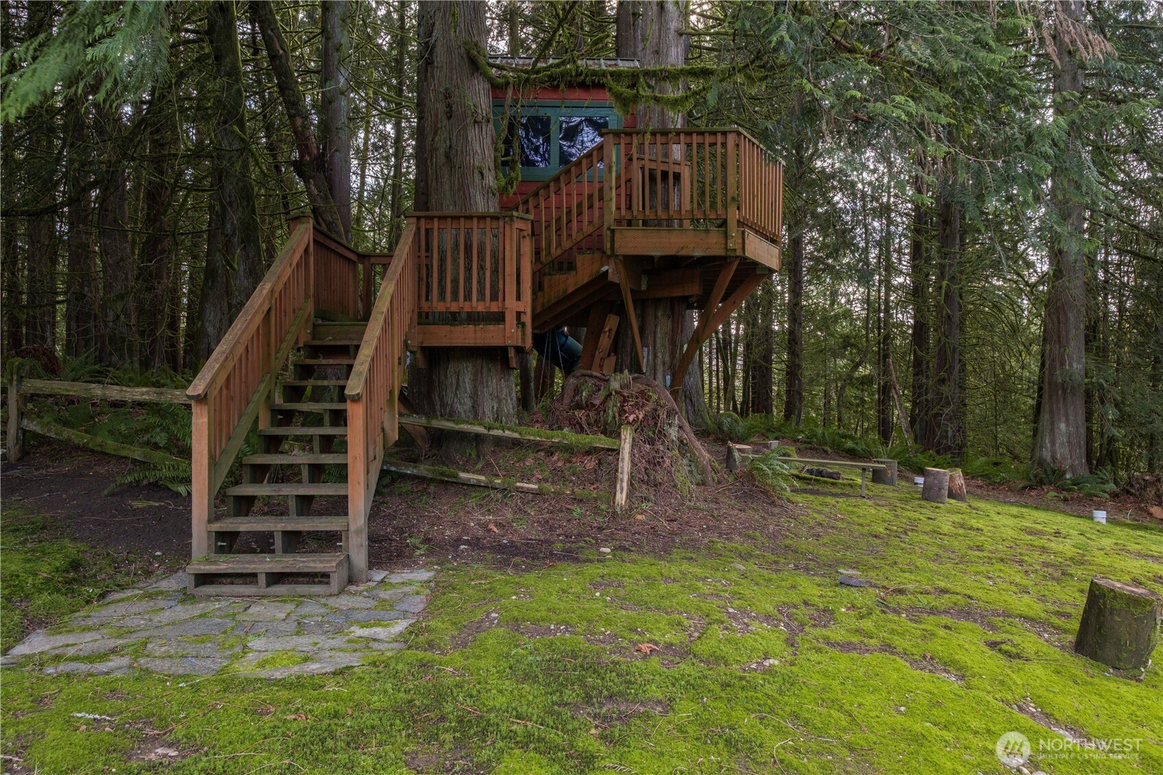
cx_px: 582
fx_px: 743
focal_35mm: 23
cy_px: 388
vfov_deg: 55.1
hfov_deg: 76.1
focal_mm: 15.1
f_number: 7.1
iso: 400
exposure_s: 1/15
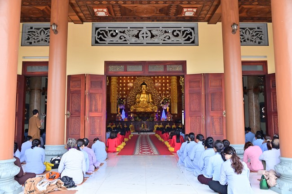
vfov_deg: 43.5
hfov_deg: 62.0
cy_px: 97
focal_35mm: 30
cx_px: 146
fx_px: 243
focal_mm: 30
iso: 800
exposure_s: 1/160
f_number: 5.6
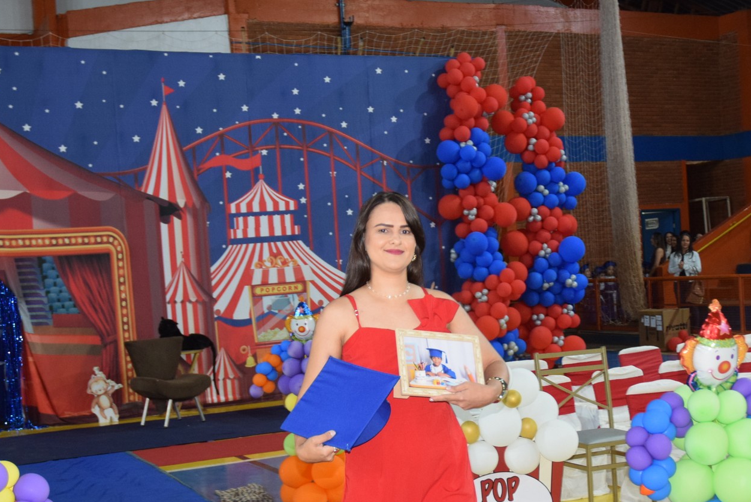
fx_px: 1122
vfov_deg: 25.2
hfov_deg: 36.9
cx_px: 434
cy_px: 301
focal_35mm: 54
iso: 1400
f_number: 3.8
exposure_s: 1/60
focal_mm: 25
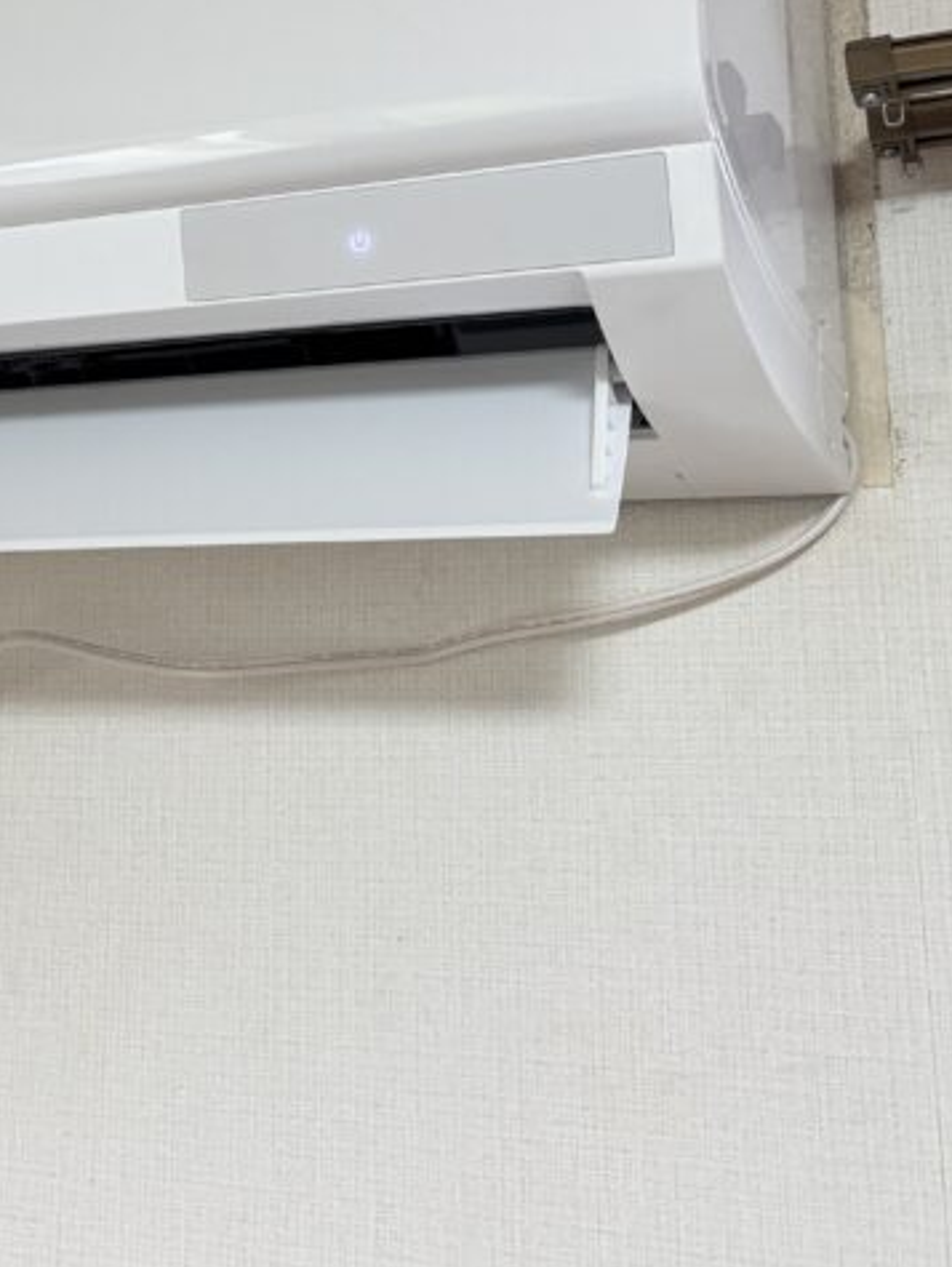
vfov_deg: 33.5
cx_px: 35
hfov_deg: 25.1
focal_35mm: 56
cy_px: 285
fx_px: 2051
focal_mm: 5.96
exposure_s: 1/60
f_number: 1.6
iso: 125
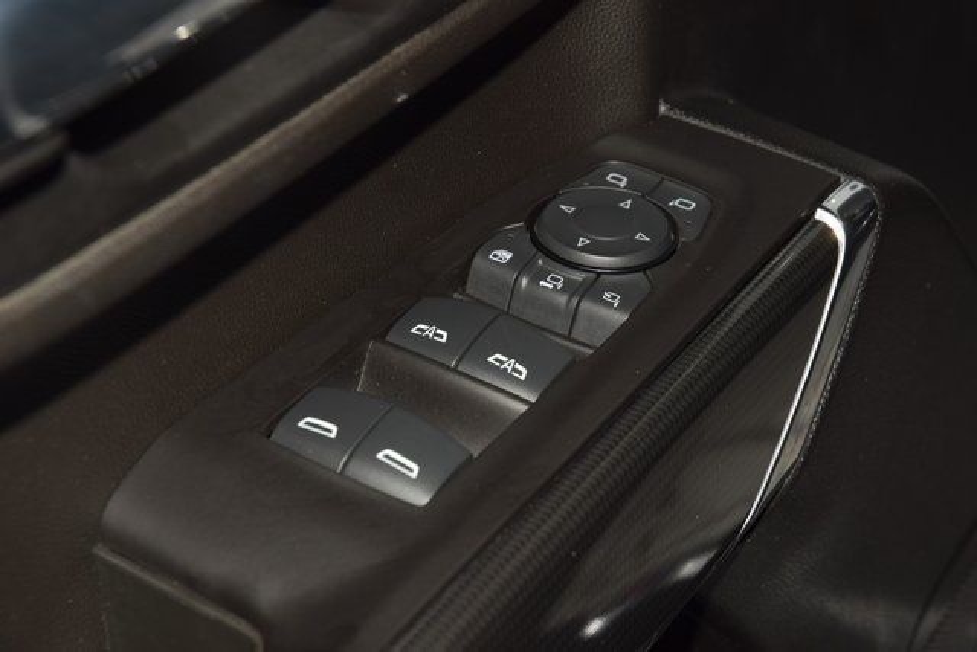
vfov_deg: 13.0
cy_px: 326
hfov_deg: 19.5
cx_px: 488
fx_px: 2850
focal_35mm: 105
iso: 100
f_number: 8
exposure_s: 1/125
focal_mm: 70
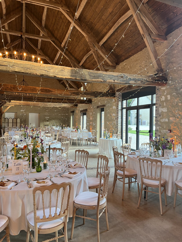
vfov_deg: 67.3
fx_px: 182
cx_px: 91
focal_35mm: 26
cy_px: 121
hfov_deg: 53.1
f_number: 1.5
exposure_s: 1/50
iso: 80
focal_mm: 5.7
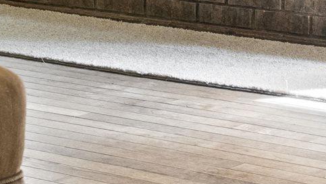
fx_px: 1556
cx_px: 297
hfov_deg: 11.9
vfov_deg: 6.5
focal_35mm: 180
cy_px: -210
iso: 800
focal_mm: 24
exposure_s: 1/30
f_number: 4
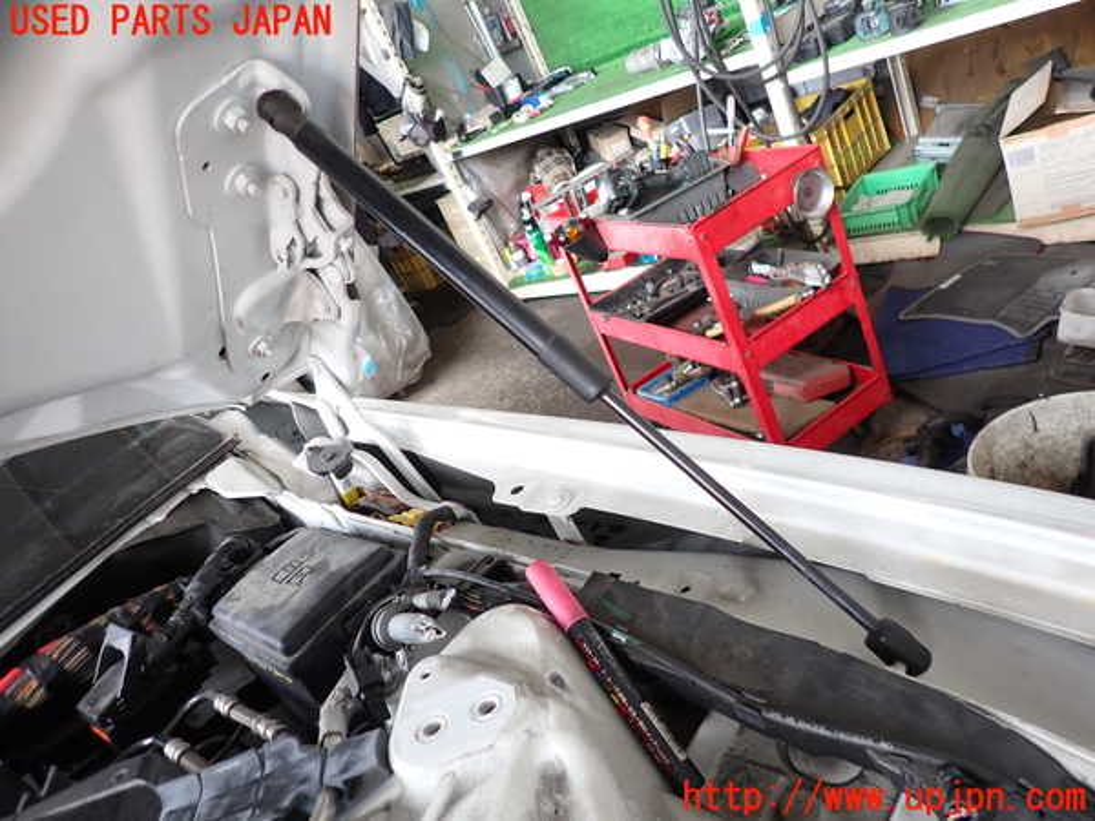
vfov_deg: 54.9
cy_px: 410
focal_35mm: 25
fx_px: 791
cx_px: 548
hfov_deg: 69.4
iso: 200
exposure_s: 1/60
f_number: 2
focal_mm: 4.5
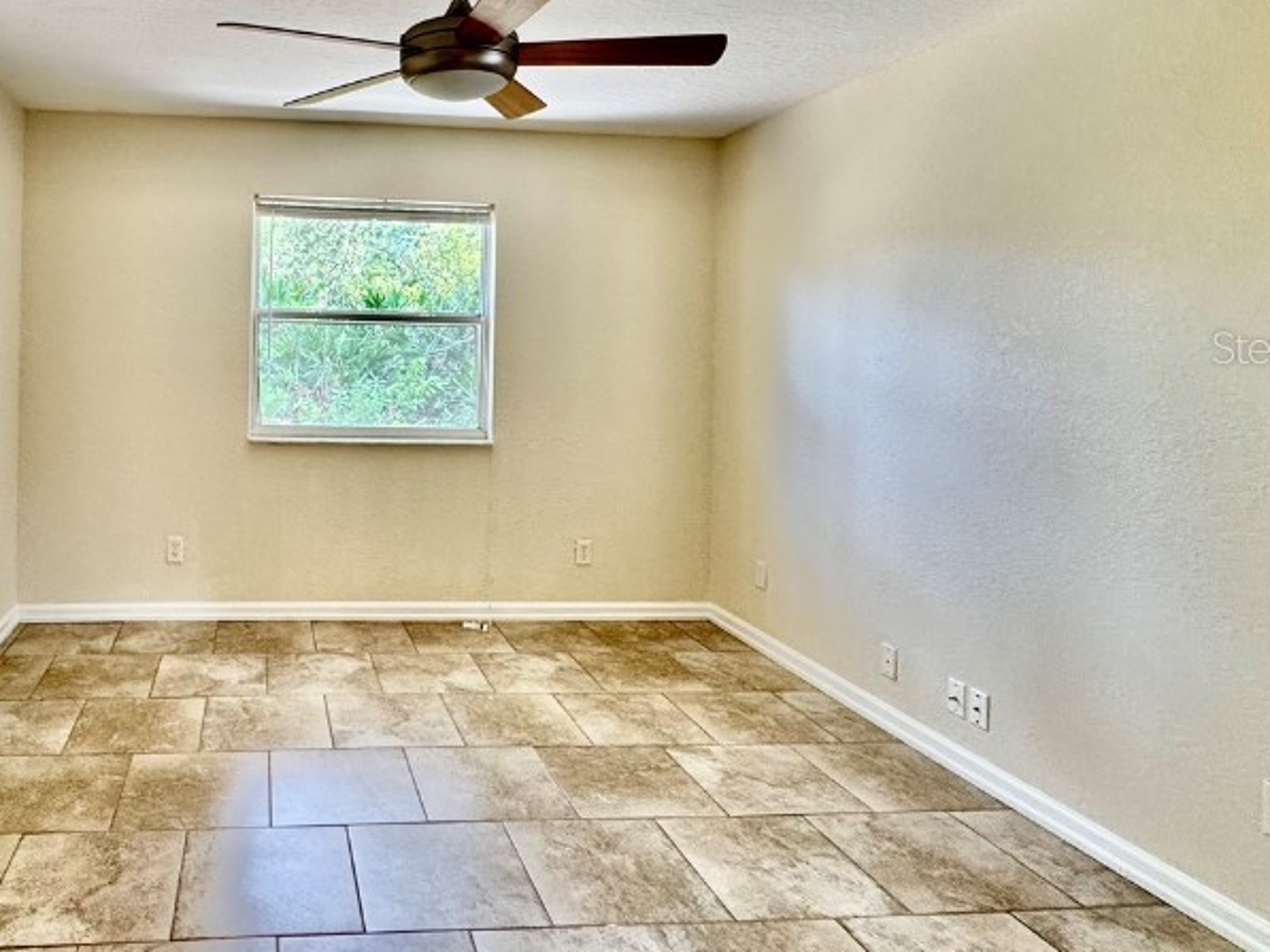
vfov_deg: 56.0
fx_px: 881
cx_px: 323
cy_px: 346
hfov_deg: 67.2
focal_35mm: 24
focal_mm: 2.22
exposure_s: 1/120
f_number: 2.2
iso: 200
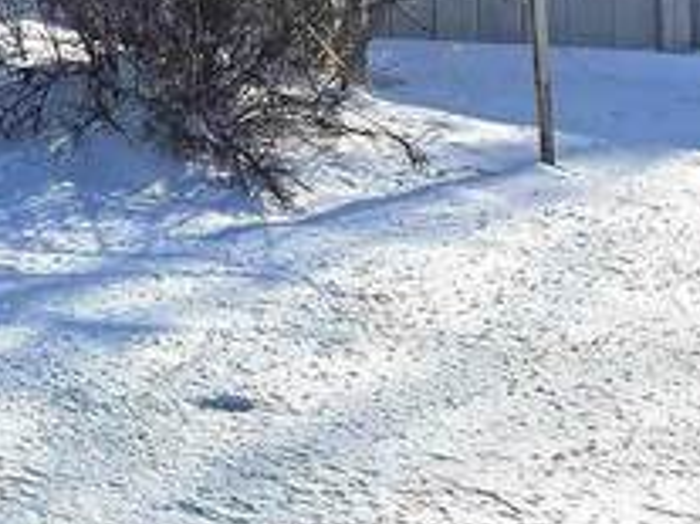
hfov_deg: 12.1
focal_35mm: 142
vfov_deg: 10.1
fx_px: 2870
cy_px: -294
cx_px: -764
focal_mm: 6.3
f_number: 1.7
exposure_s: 1/1000
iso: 12
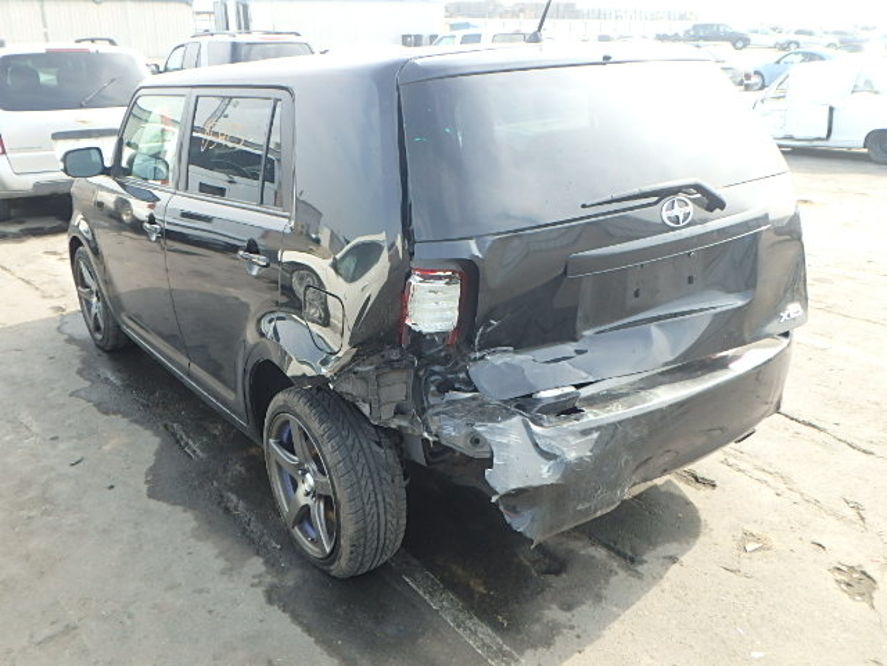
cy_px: 333
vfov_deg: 45.4
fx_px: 794
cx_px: 444
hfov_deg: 58.4
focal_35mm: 31
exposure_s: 1/80
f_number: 4.7
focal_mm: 5.6
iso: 125
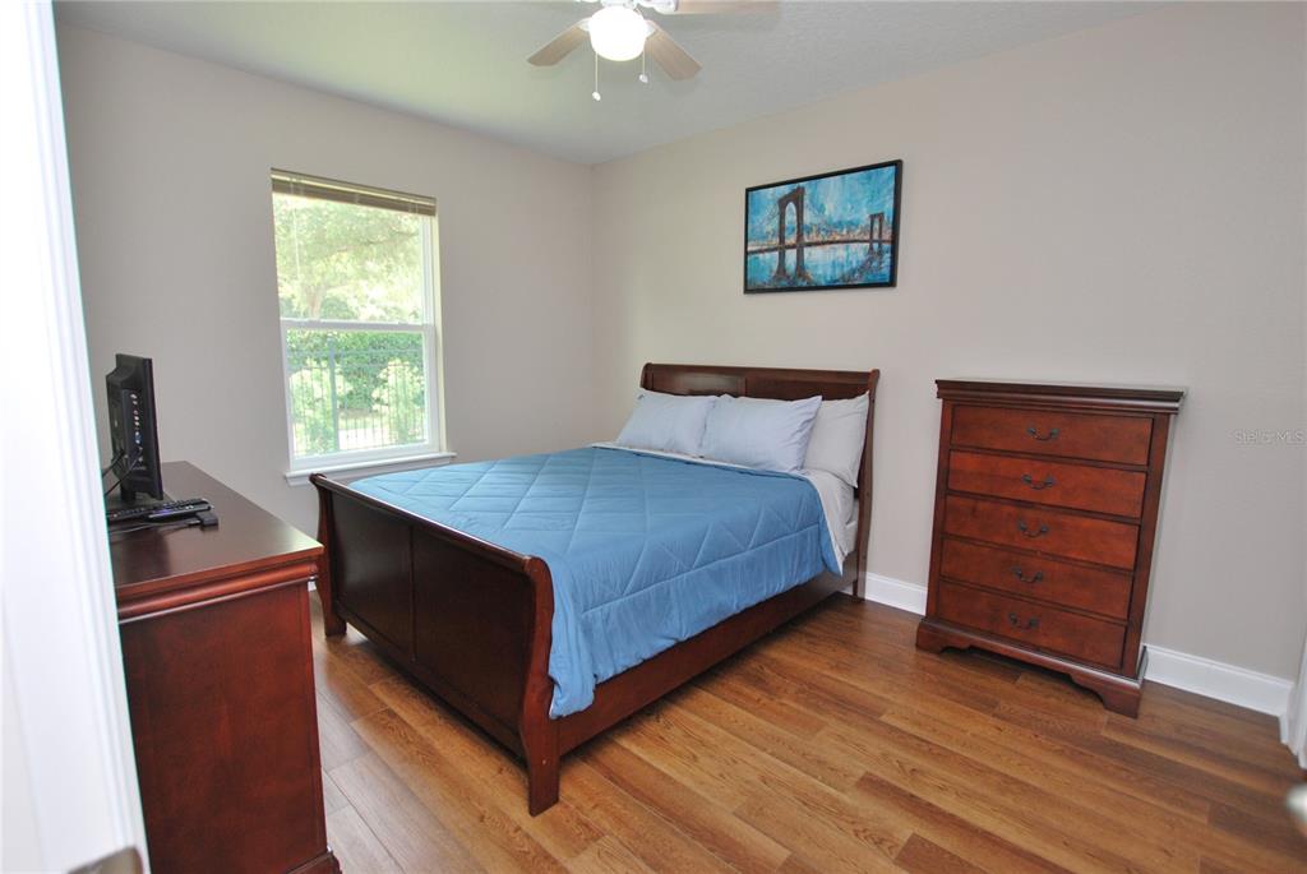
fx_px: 600
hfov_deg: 94.9
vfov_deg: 72.2
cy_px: 437
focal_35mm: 16
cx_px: 654
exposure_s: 1/60
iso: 200
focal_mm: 11
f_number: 4
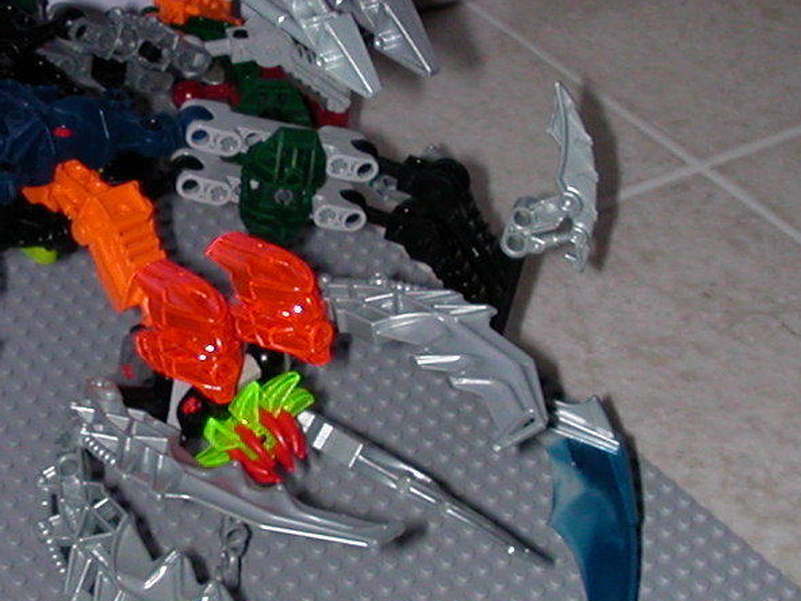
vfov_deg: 14.8
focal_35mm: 100
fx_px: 2314
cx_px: 120
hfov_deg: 19.4
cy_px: 340
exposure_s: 1/59.9
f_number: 4.5
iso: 100
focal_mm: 5.6
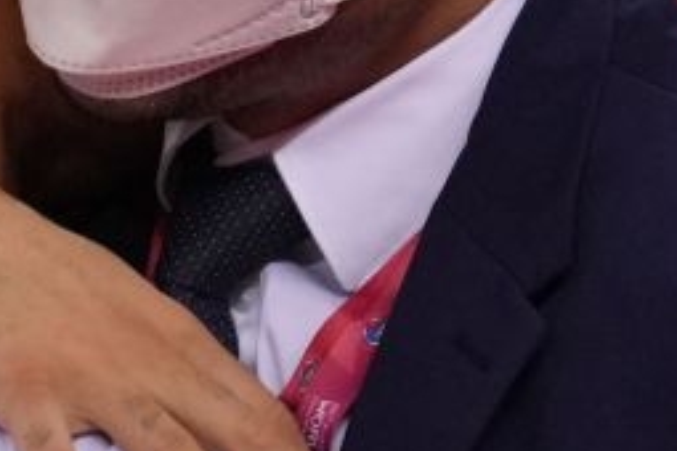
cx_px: 207
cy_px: 170
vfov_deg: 1.0
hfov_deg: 1.5
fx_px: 26514
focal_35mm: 1410
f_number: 2.8
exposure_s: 1/1000
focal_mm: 200
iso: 2500
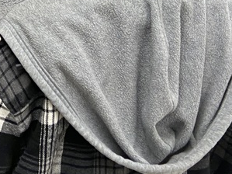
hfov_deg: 19.9
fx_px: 596
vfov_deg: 15.3
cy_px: -86
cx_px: -86
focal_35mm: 89
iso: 80
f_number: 1.8
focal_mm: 4.25
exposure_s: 1/60
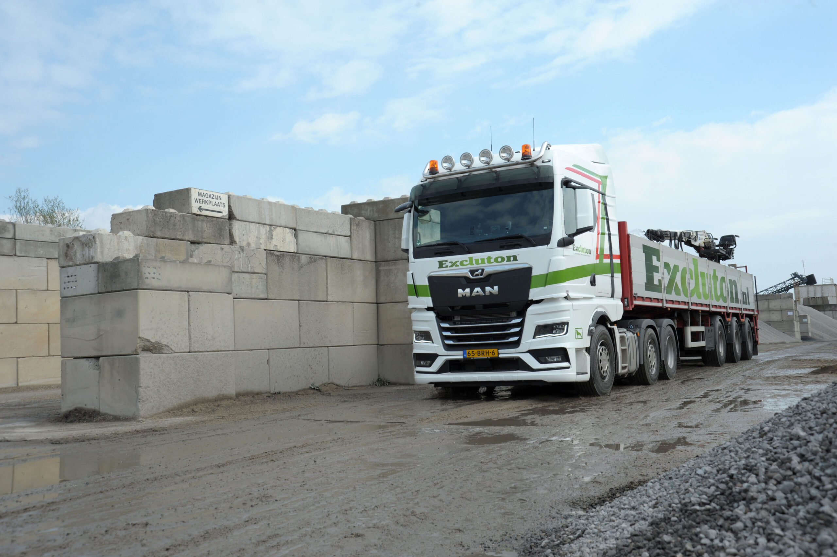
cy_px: 278
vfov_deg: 35.0
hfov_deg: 50.7
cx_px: 418
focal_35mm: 38
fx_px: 883
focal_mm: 38
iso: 500
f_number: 13
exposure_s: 1/640
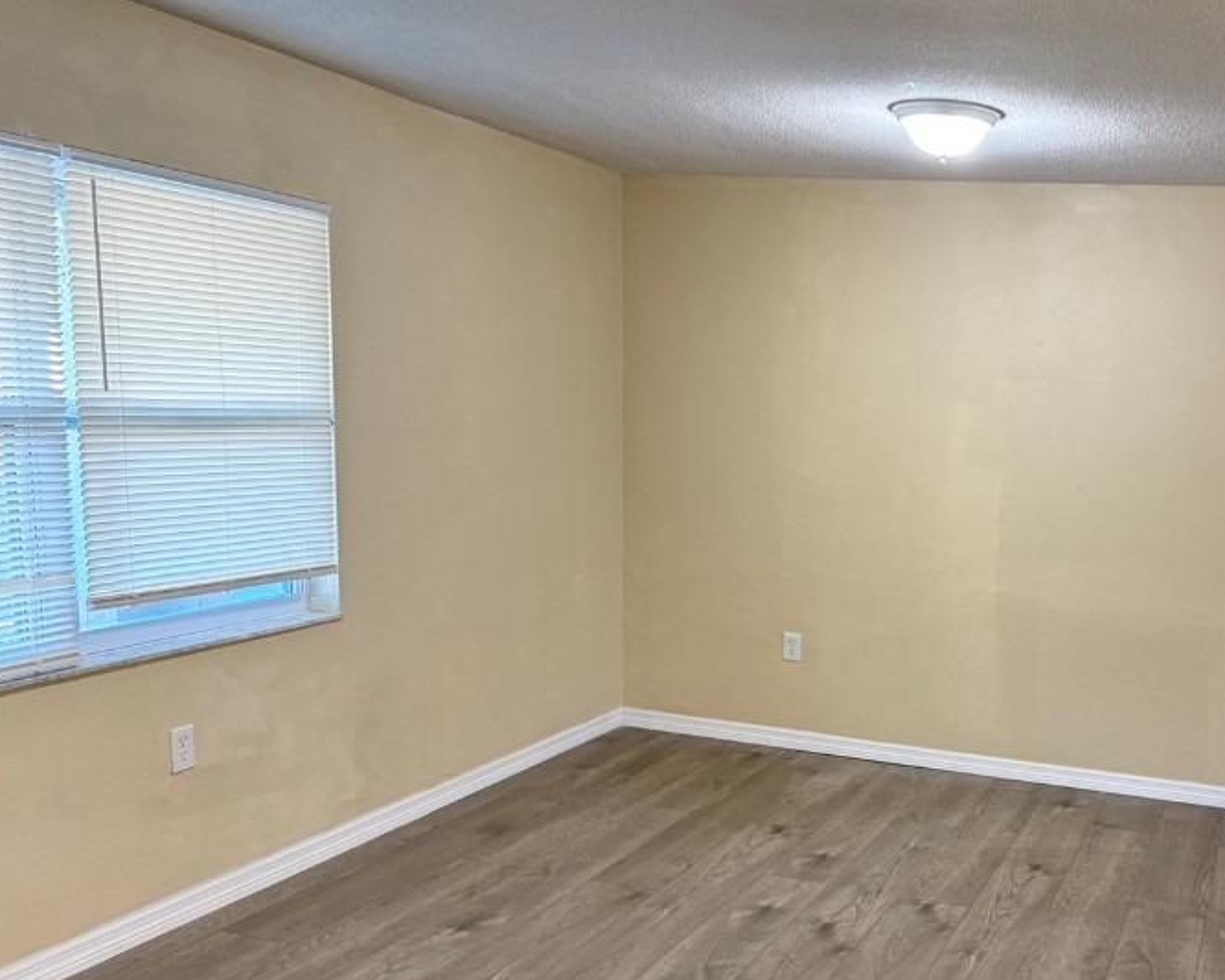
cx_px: 929
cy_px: 644
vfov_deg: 40.7
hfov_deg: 48.2
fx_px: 1305
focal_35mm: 36
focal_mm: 6.76
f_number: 1.78
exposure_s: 1/60
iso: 320
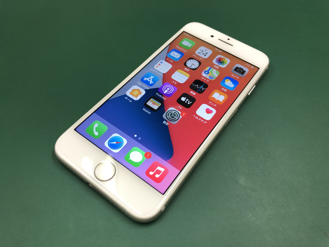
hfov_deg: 63.4
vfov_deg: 49.7
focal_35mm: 28
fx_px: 266
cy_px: 124
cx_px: 164
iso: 32
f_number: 1.8
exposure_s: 1/33
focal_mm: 3.99
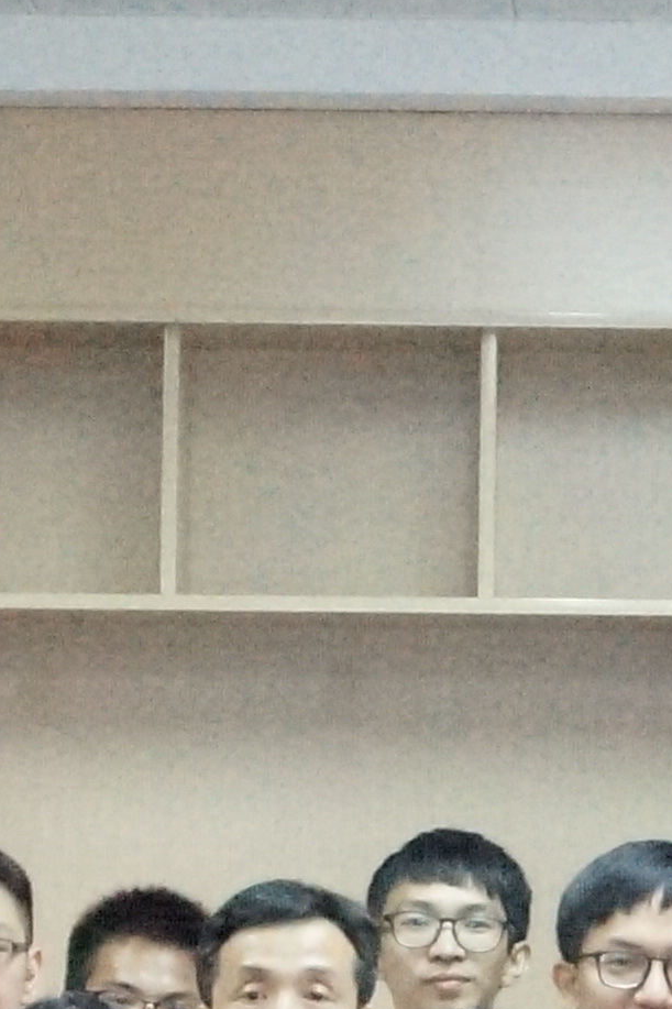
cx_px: 624
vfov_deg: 9.5
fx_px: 6050
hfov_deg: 6.3
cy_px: 566
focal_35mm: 216
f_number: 4
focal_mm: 22
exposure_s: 1/250
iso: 5000
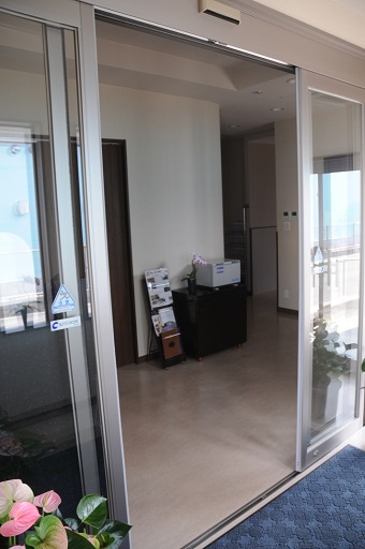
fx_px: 412
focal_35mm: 27
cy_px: 274
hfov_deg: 47.8
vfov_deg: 67.4
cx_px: 182
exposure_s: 1/60
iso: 400
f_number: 4
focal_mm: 18
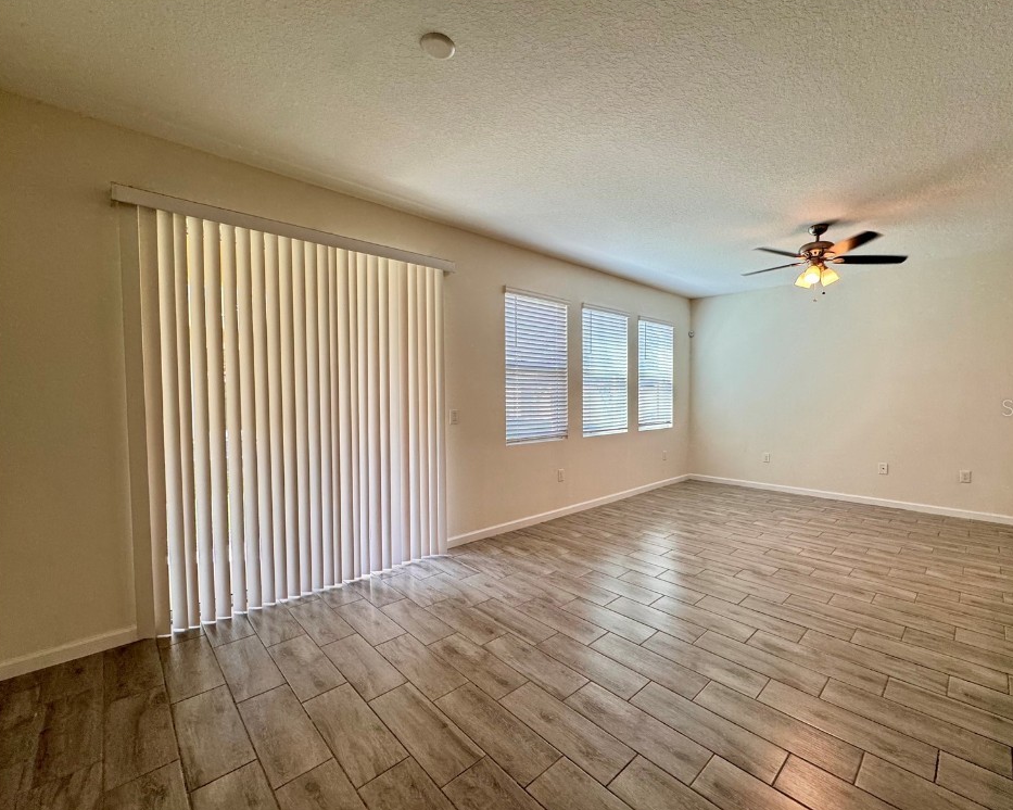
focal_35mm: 15
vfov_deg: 84.0
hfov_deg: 96.6
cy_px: 407
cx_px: 548
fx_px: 450
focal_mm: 2.22
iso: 160
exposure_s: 1/120
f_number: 2.2
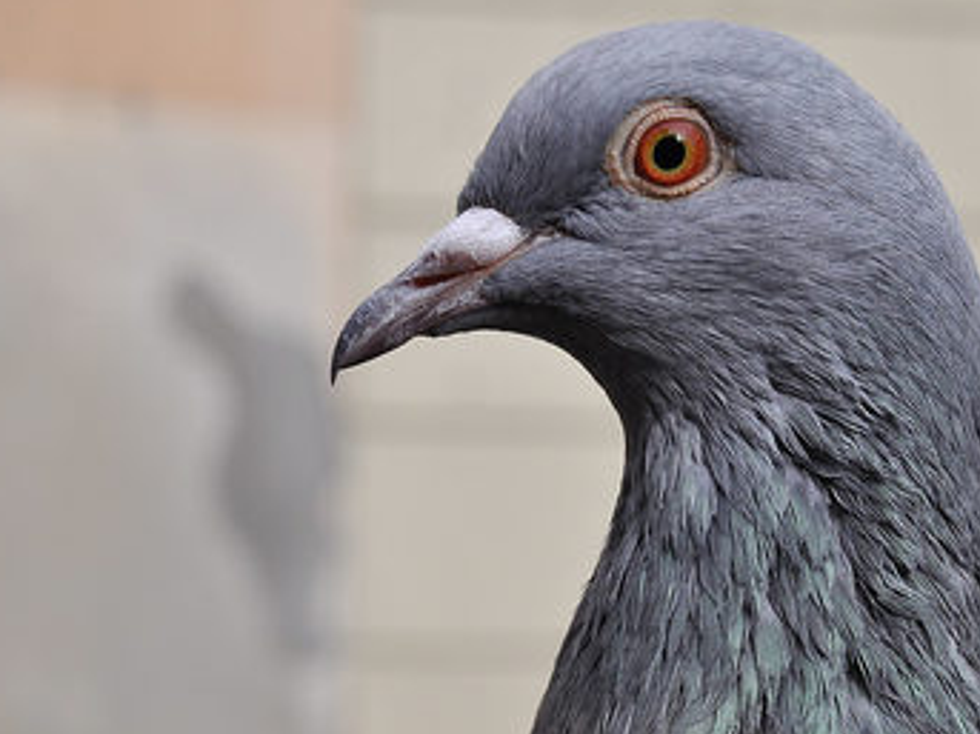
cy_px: 371
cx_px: 771
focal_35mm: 126
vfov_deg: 11.8
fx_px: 3566
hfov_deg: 15.6
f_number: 9
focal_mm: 50
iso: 200
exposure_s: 1/320
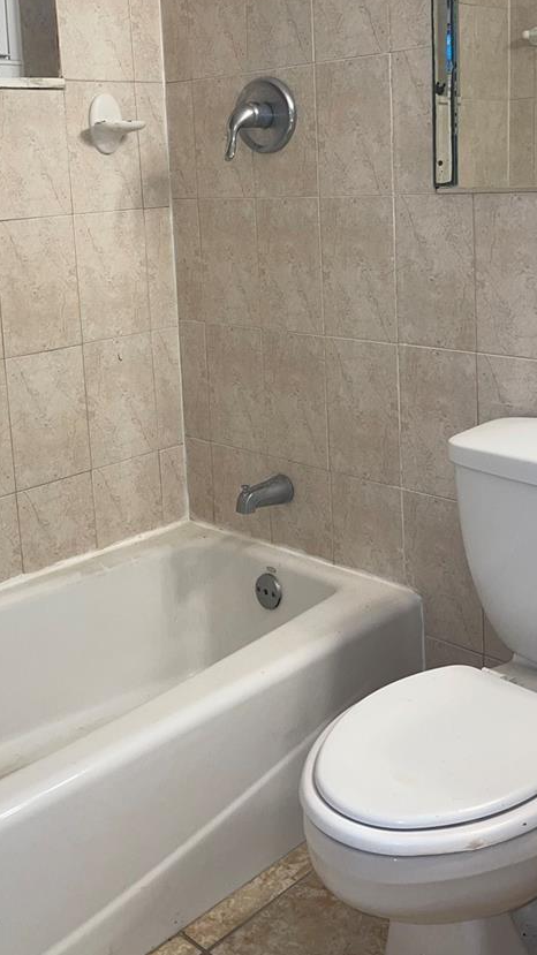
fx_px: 1038
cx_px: 272
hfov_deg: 29.0
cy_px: 290
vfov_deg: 48.3
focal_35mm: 41
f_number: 1.6
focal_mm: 5.1
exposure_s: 1/30
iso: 40
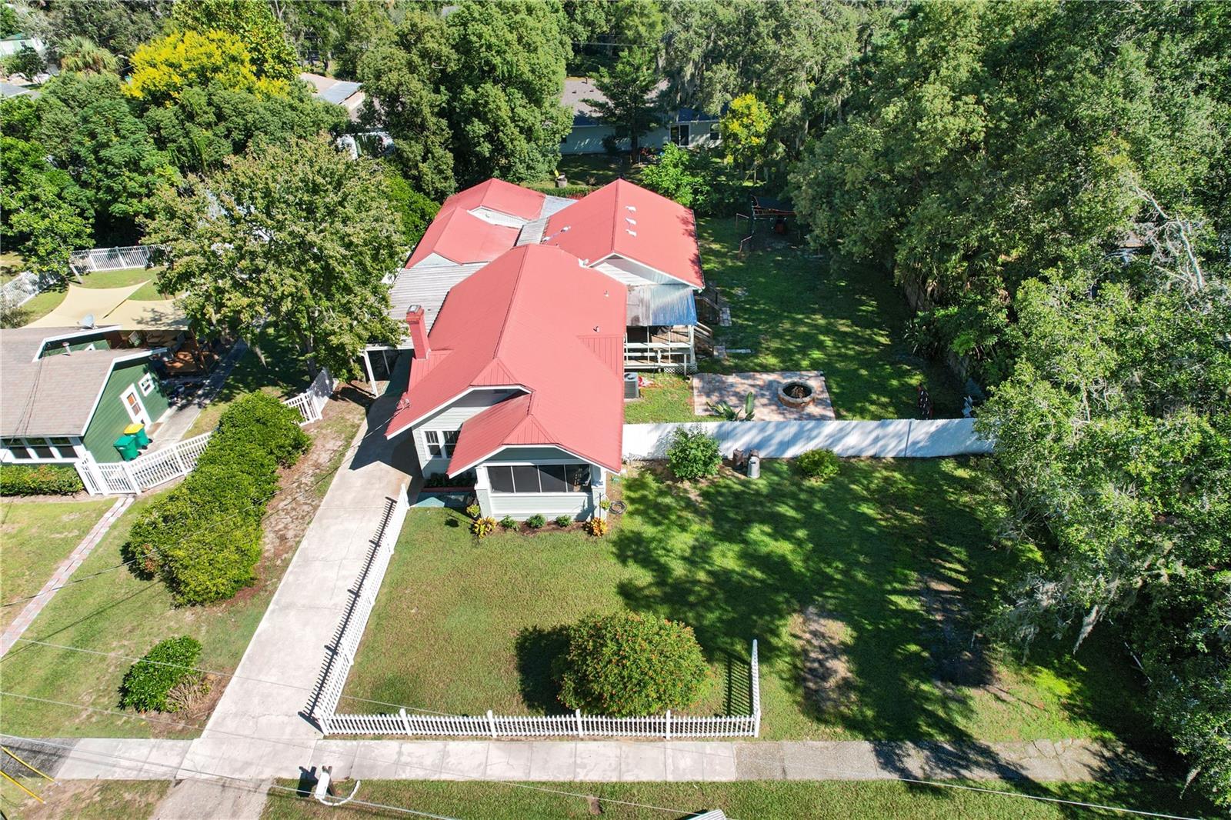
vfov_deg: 57.2
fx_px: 752
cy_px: 410
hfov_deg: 78.6
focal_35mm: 22
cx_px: 616
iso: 110
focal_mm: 8.38
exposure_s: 1/2000
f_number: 2.4
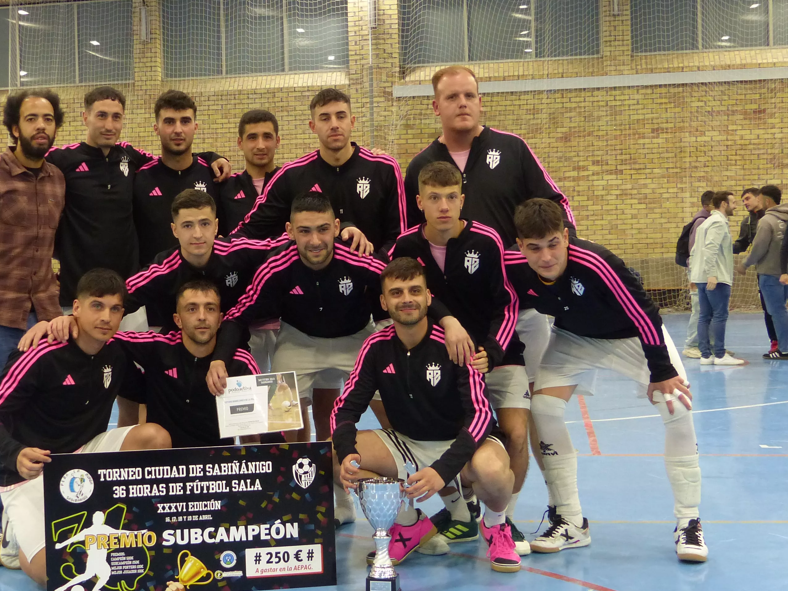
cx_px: 237
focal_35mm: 61
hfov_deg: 31.3
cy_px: 307
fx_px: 1389
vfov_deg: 24.0
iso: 320
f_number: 2.8
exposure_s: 1/60
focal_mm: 7
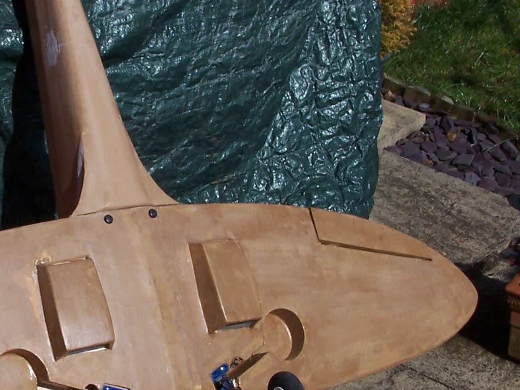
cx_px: 133
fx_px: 1487
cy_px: 223
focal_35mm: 99
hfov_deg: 19.7
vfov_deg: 14.9
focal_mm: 8
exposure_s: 1/750
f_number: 5.6
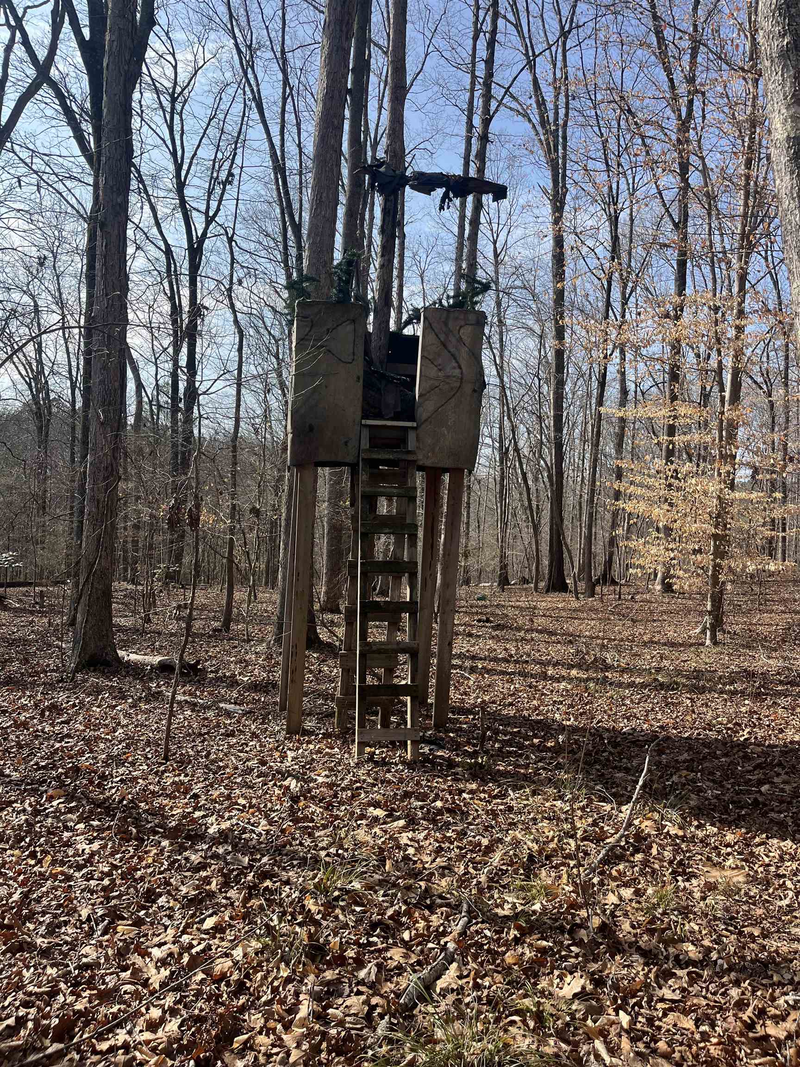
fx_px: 801
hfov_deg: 53.1
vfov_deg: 67.3
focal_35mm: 26
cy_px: 534
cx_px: 400
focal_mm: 5.1
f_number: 1.6
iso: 50
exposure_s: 1/1600
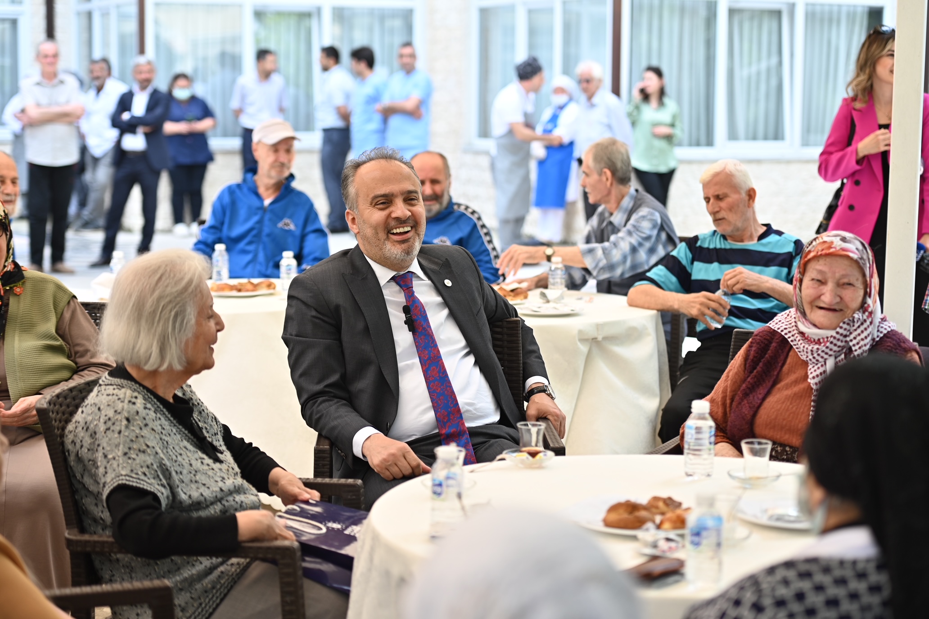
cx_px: 464
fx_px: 1806
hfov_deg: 28.8
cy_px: 310
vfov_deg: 19.5
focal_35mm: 70
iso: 125
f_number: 2.8
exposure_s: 1/320
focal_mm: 70
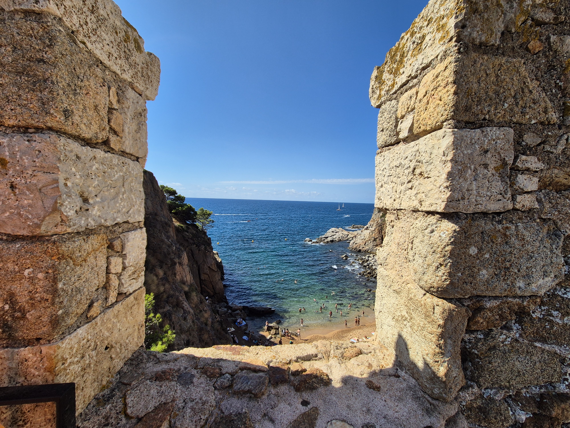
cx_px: 285
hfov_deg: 106.2
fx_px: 214
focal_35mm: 13
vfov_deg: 89.9
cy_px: 214
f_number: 2.2
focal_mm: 2.2
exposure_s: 1/2272
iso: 50
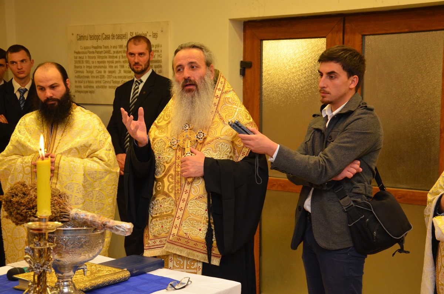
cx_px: 222
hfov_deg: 32.0
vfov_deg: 21.5
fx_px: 775
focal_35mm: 63
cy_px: 147
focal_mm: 42
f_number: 4.8
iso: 1400
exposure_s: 1/60
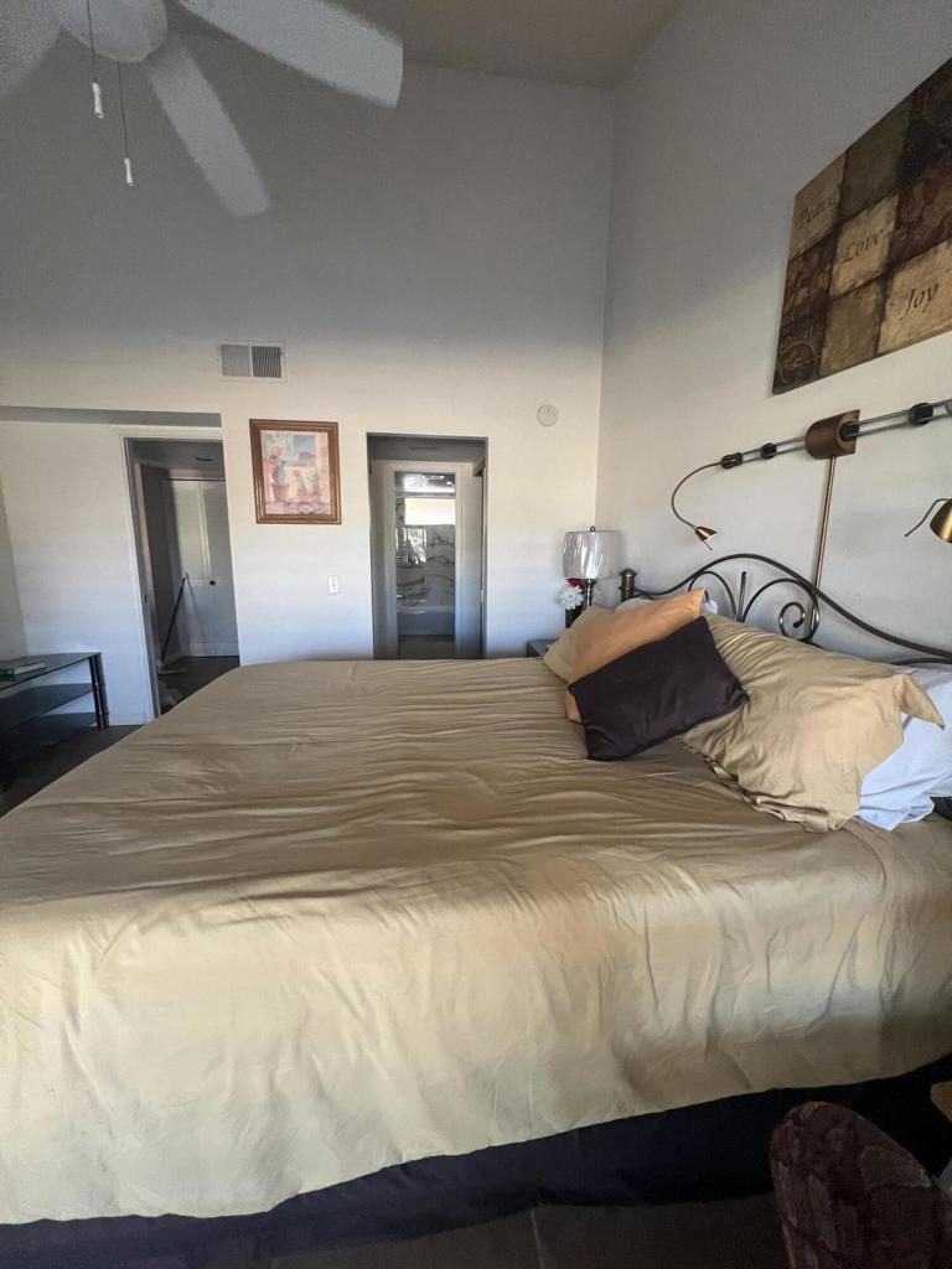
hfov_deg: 89.9
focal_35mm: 13
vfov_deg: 106.2
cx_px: 476
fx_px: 477
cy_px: 634
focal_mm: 1.57
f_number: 1.8
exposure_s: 1/60
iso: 320
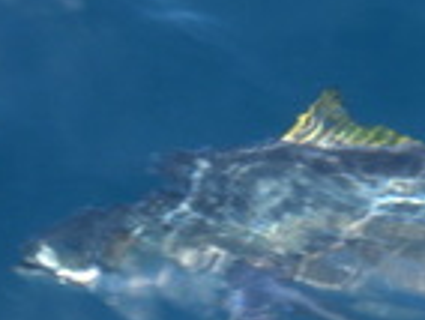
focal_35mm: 321
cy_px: 66
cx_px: 509
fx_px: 3948
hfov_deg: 6.1
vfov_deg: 4.6
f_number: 5.2
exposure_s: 1/125
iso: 100
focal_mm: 18.6
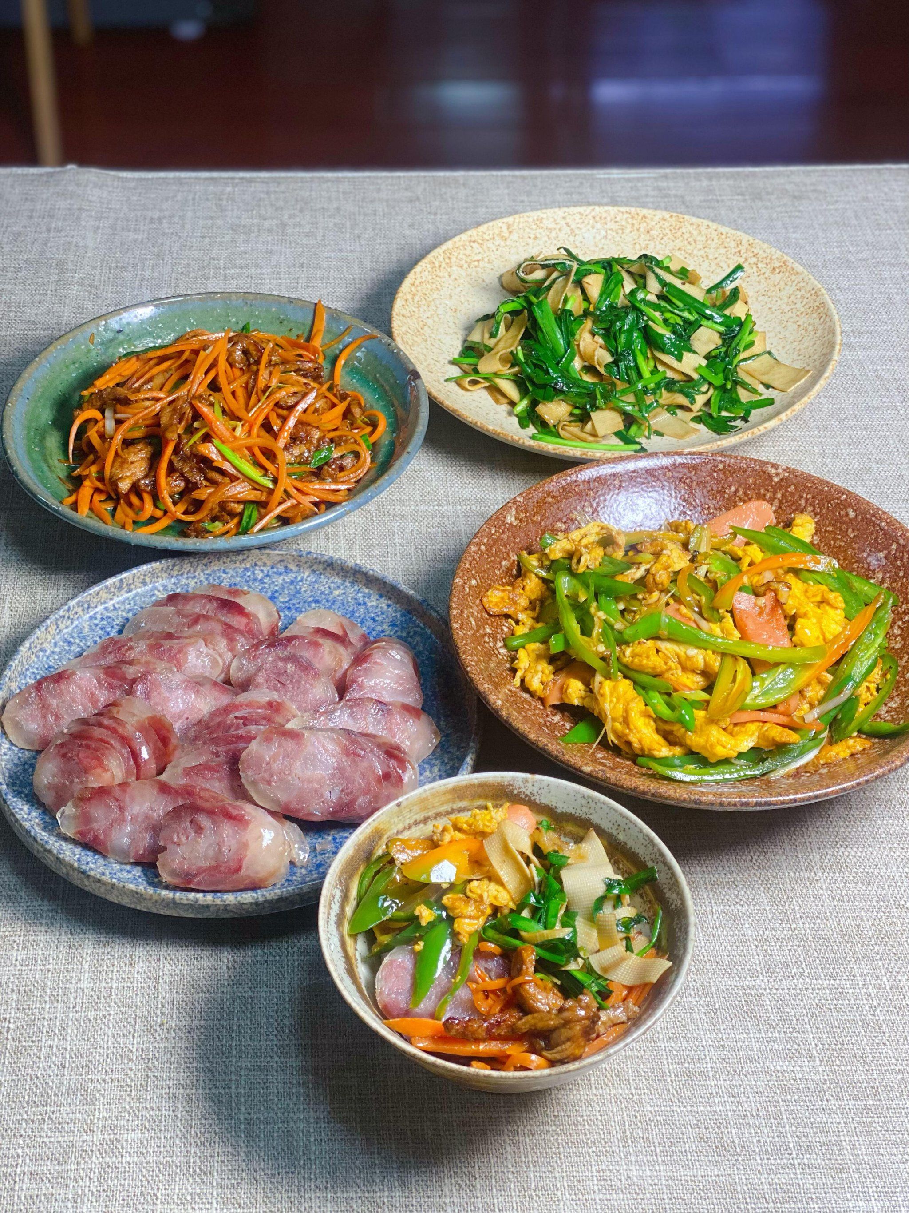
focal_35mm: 52
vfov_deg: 36.8
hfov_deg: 28.0
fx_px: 1821
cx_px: 454
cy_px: 606
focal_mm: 6
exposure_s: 1/100
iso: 100
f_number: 2
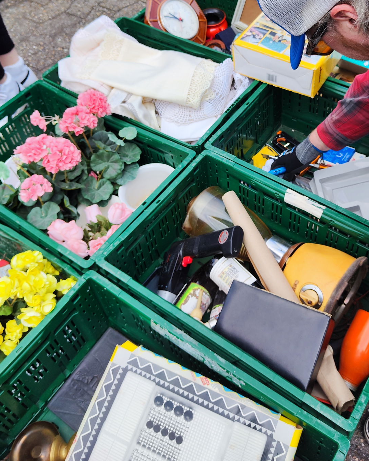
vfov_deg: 48.1
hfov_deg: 39.9
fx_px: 505
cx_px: 228
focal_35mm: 37
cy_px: 148
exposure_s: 1/1380
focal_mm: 5.59
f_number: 1.88
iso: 50
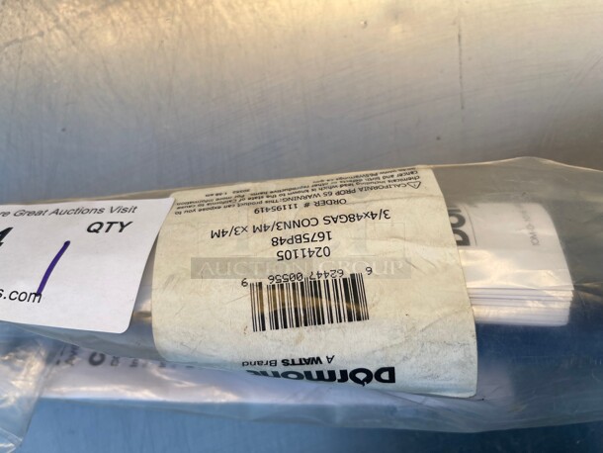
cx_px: 302
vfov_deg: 53.1
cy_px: 226
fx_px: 453
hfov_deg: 67.3
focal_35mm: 26
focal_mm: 5.1
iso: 32
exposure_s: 1/482
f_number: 1.6
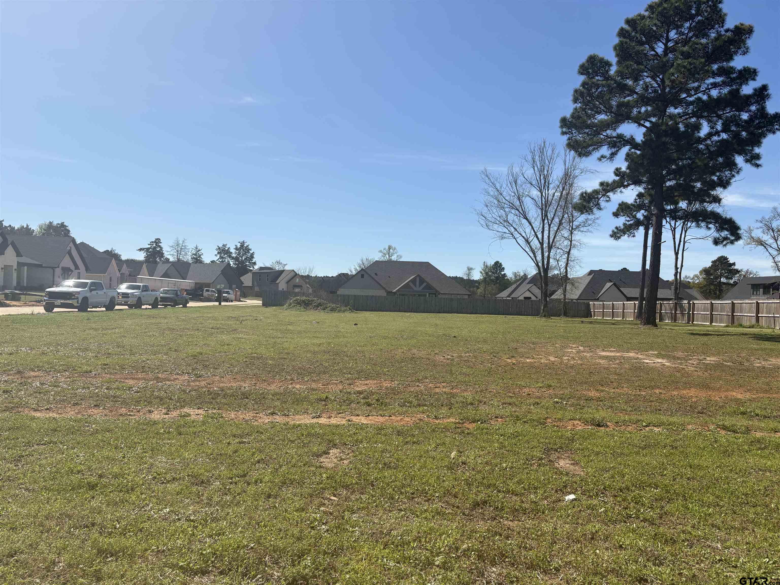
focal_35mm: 26
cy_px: 292
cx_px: 390
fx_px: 586
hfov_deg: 67.3
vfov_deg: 53.1
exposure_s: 1/5348
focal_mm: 5.96
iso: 50
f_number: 1.6
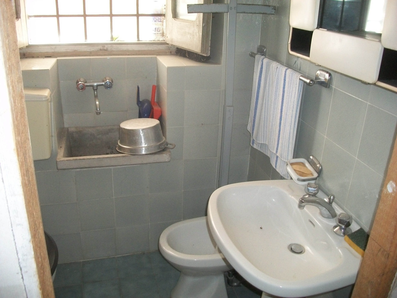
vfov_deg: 44.2
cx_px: 198
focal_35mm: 32
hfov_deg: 56.8
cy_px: 149
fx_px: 367
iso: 240
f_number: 2.9
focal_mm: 5.7
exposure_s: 1/30
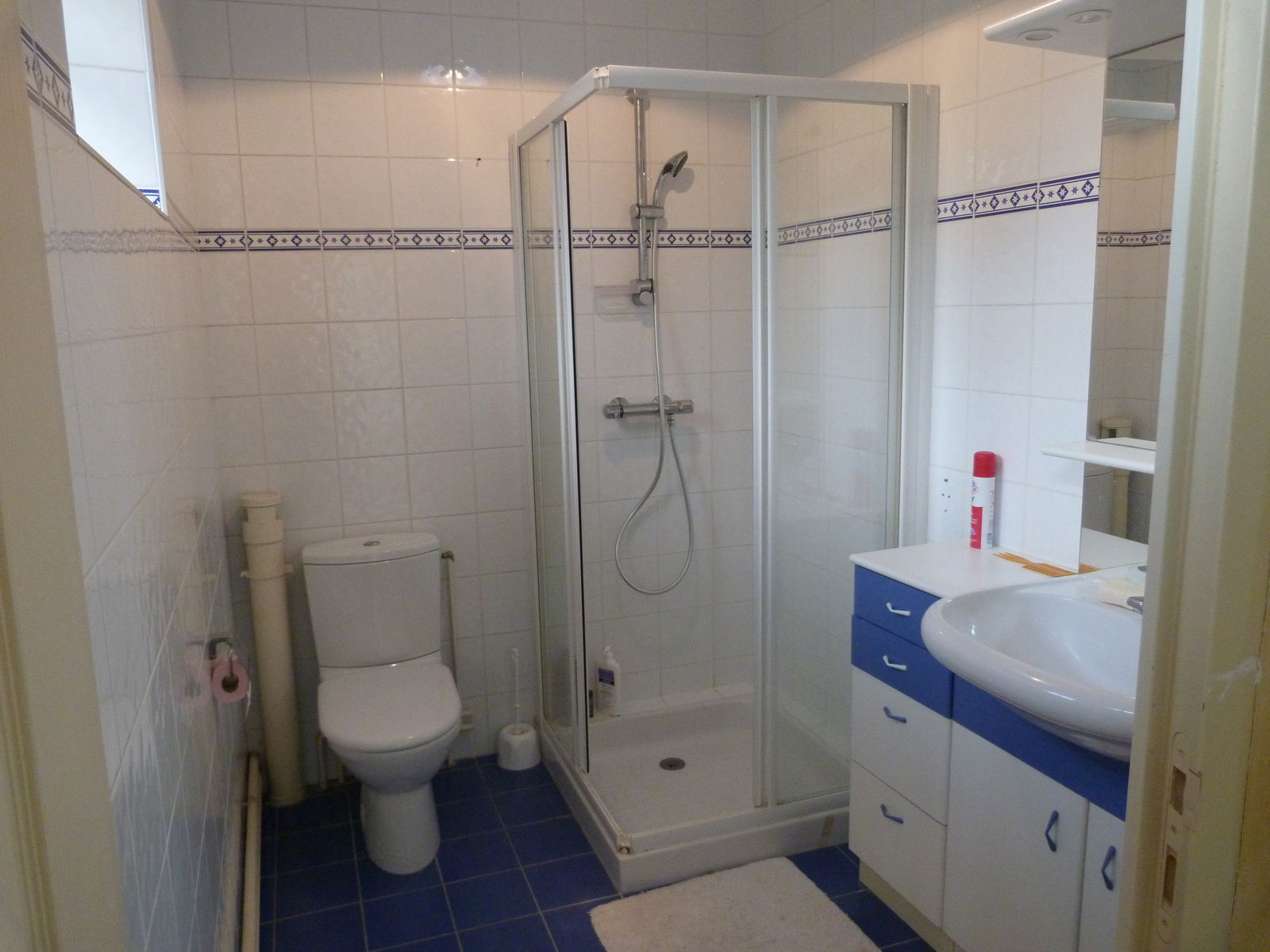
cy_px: 476
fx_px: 917
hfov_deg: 69.4
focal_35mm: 25
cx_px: 635
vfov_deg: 54.9
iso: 400
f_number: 2.8
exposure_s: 1/60
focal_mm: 4.5
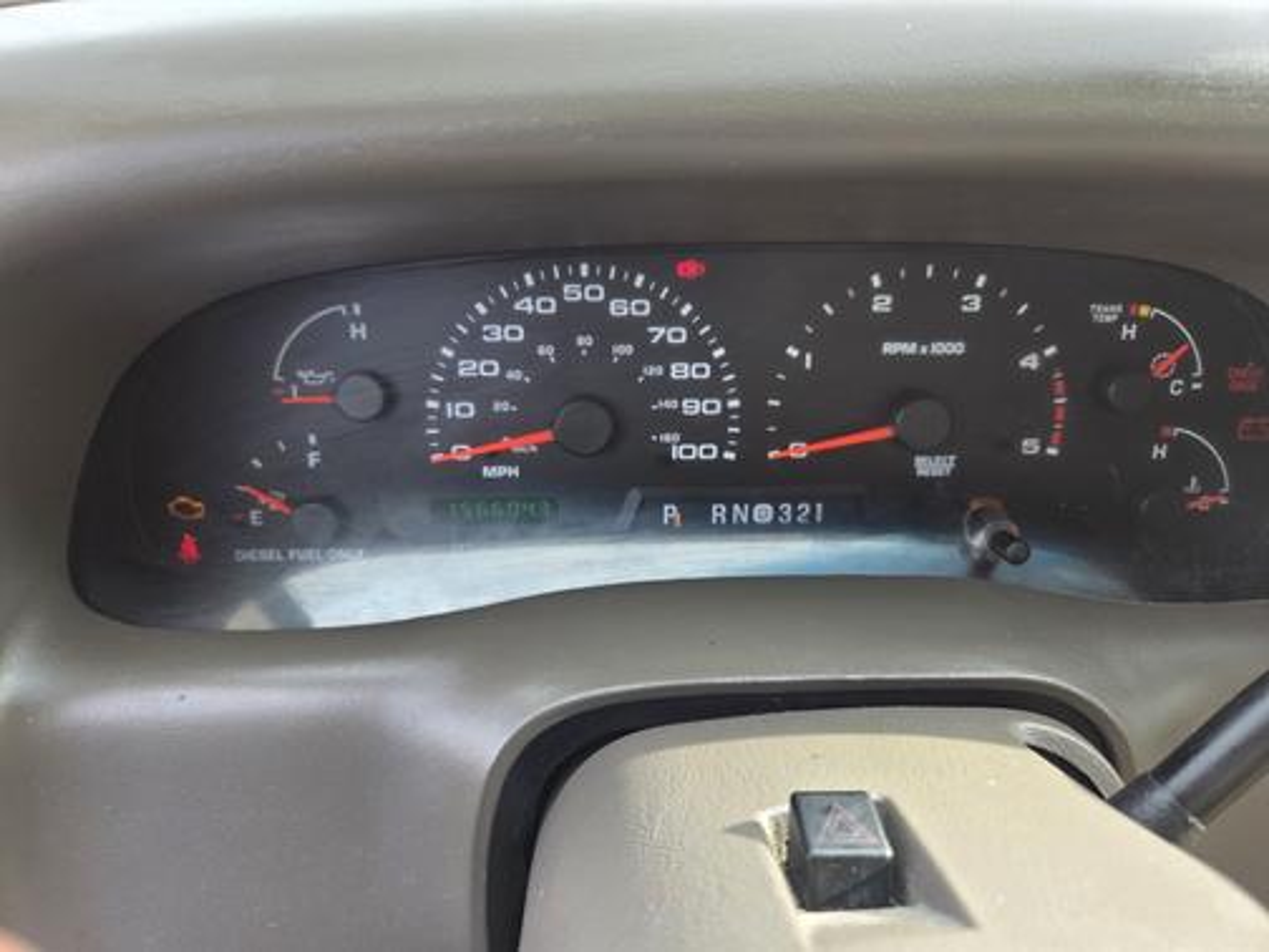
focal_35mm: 23
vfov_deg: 58.9
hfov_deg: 73.9
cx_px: 634
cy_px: 476
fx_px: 843
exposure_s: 1/180
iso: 64
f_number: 1.8
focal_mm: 5.4
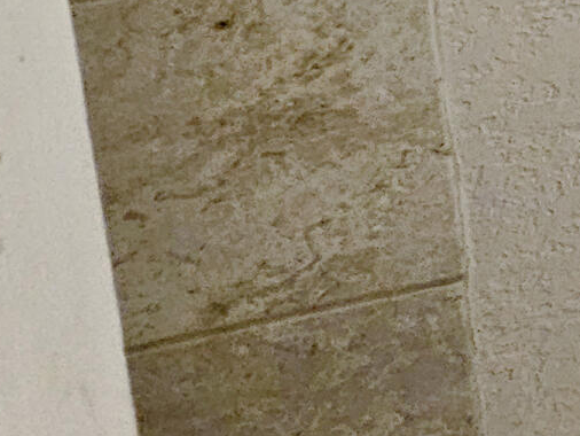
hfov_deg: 12.0
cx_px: 1684
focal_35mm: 77
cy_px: -264
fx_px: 1291
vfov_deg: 16.9
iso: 200
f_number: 2.2
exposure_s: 1/60
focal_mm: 2.2
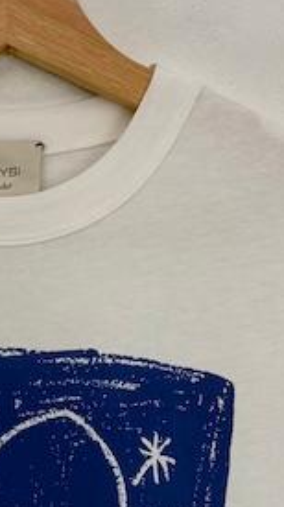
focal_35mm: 101
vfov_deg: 19.6
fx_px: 1357
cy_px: 652
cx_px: -2
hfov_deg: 11.8
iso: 32
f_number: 1.6
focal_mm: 5.96
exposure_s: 1/157
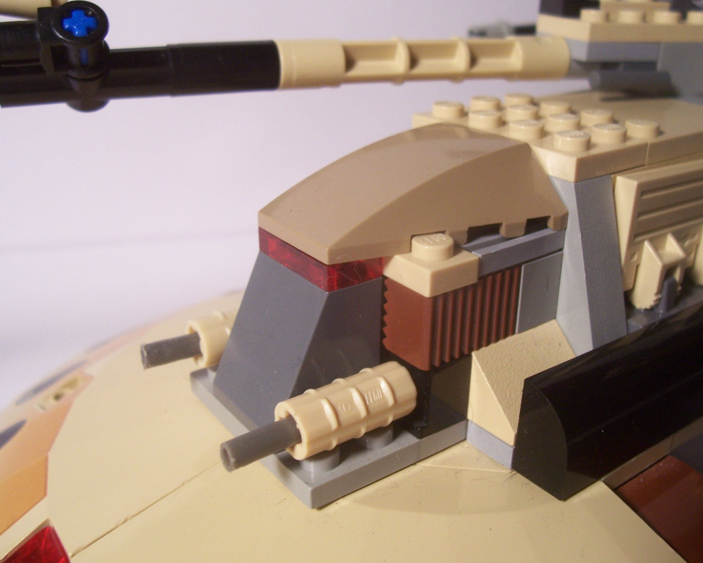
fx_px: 749
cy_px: 279
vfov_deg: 41.2
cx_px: 352
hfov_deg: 50.3
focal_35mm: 36
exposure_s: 1/20
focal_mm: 5.6
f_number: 2.7
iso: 160
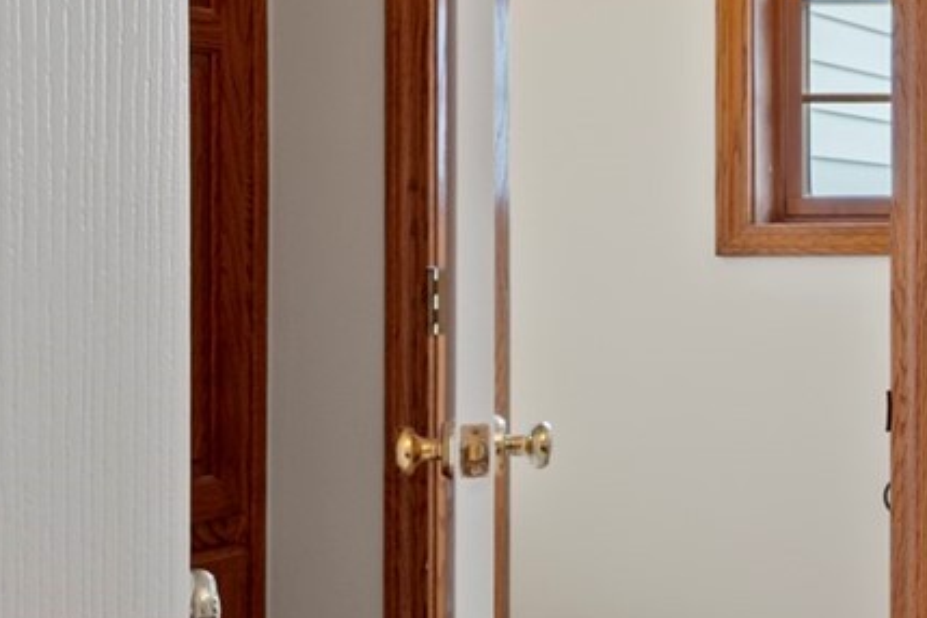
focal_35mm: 76
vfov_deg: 17.9
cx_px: 1653
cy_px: 193
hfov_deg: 19.8
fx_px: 1957
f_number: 9
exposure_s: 1/2.5
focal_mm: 16
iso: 250
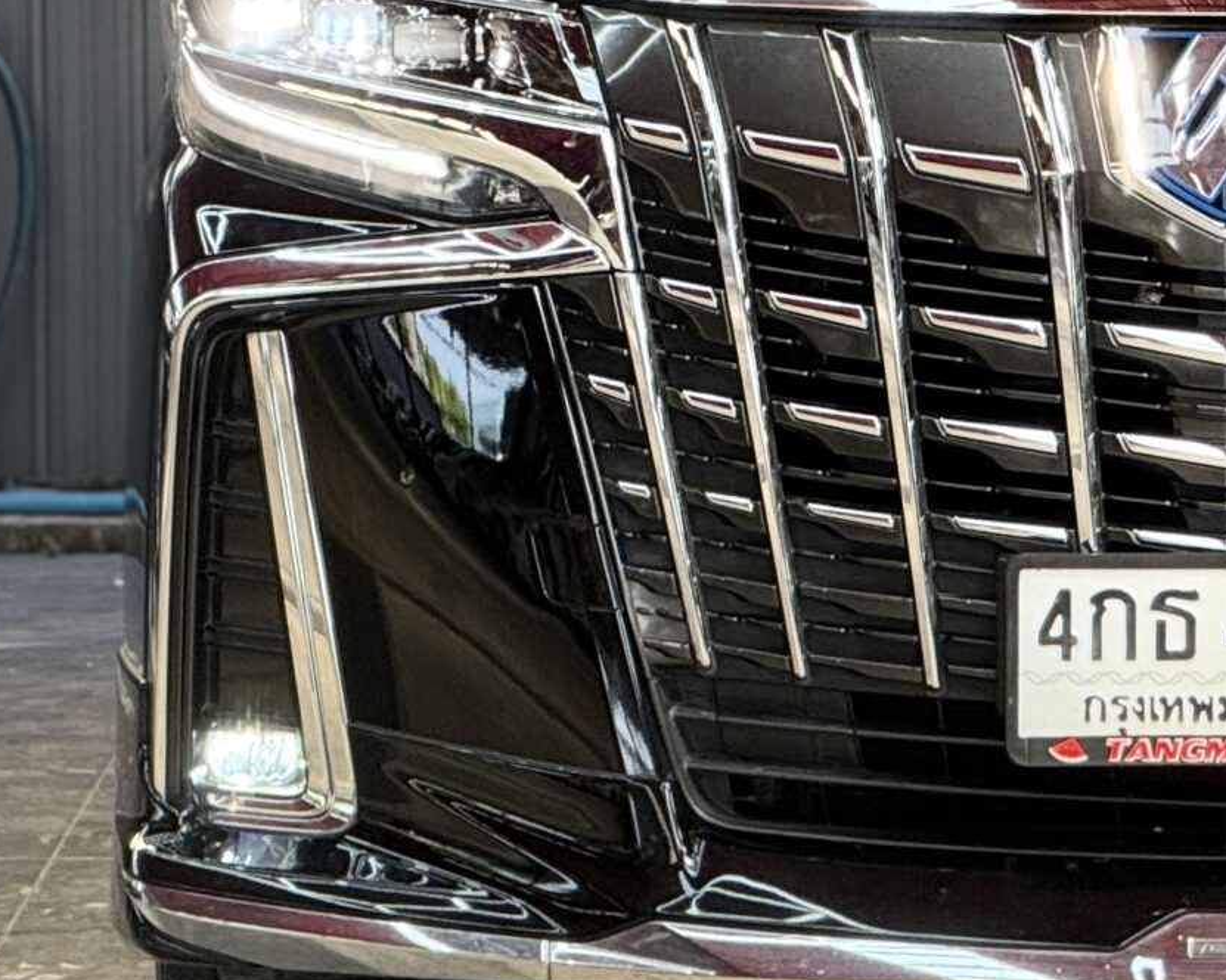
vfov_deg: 4.3
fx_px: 13093
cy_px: -52
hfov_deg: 5.3
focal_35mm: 361
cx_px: 1303
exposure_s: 1/99
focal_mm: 15.66
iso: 100
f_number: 2.8
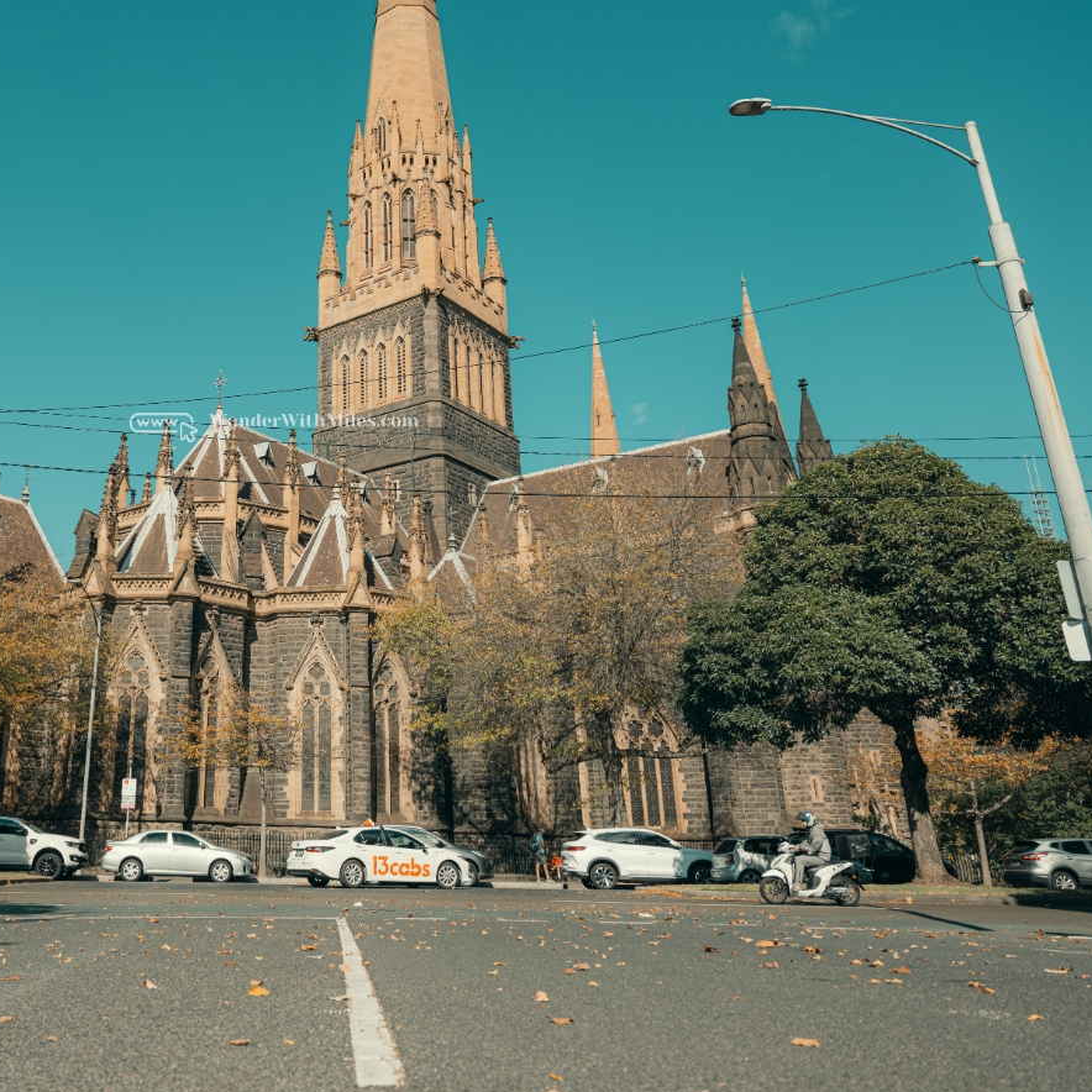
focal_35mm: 30
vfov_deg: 53.6
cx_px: 274
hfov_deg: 51.7
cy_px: 428
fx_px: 1071
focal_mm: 25.9
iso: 200
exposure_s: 1/1250
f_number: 4.5
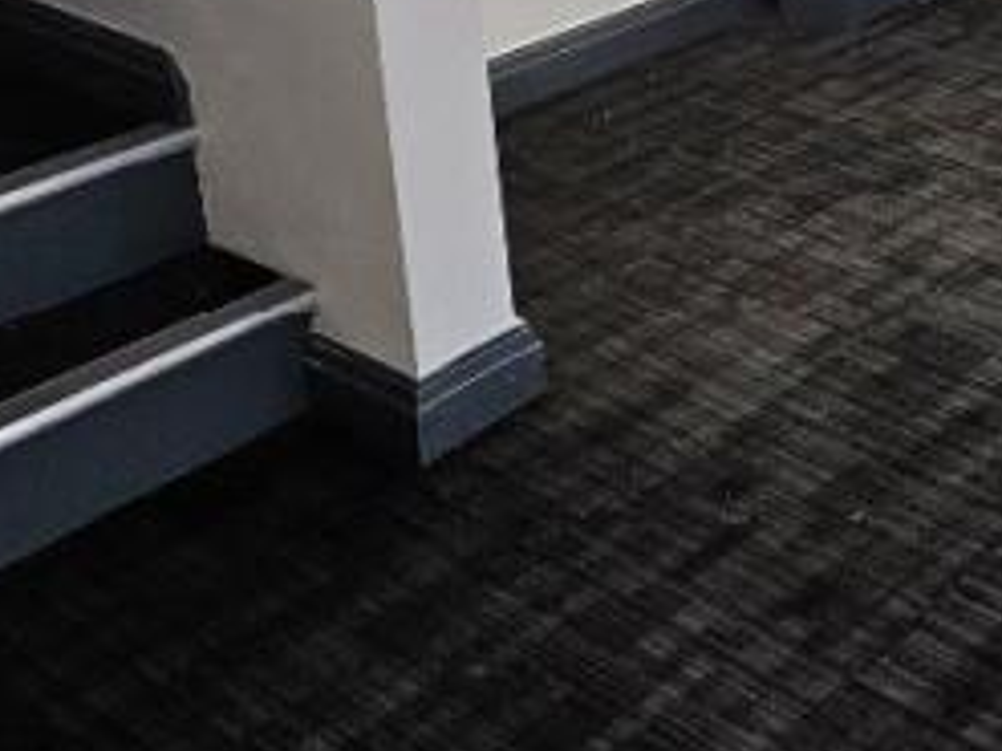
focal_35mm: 54
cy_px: -256
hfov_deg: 26.8
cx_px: 1456
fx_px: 1562
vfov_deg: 23.5
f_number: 2.2
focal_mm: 2.2
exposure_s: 1/50
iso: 200
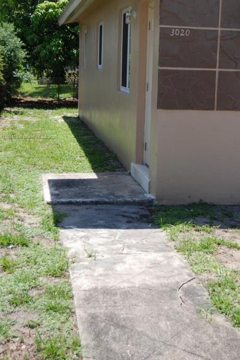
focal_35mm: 60
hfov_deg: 22.6
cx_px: 147
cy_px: 137
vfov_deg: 33.2
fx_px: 599
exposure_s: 1/500
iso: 140
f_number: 4.5
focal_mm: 32
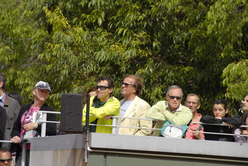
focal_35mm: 300
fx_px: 2069
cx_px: 124
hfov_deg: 6.9
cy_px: 83
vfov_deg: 4.6
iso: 200
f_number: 8
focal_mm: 200
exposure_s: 1/400
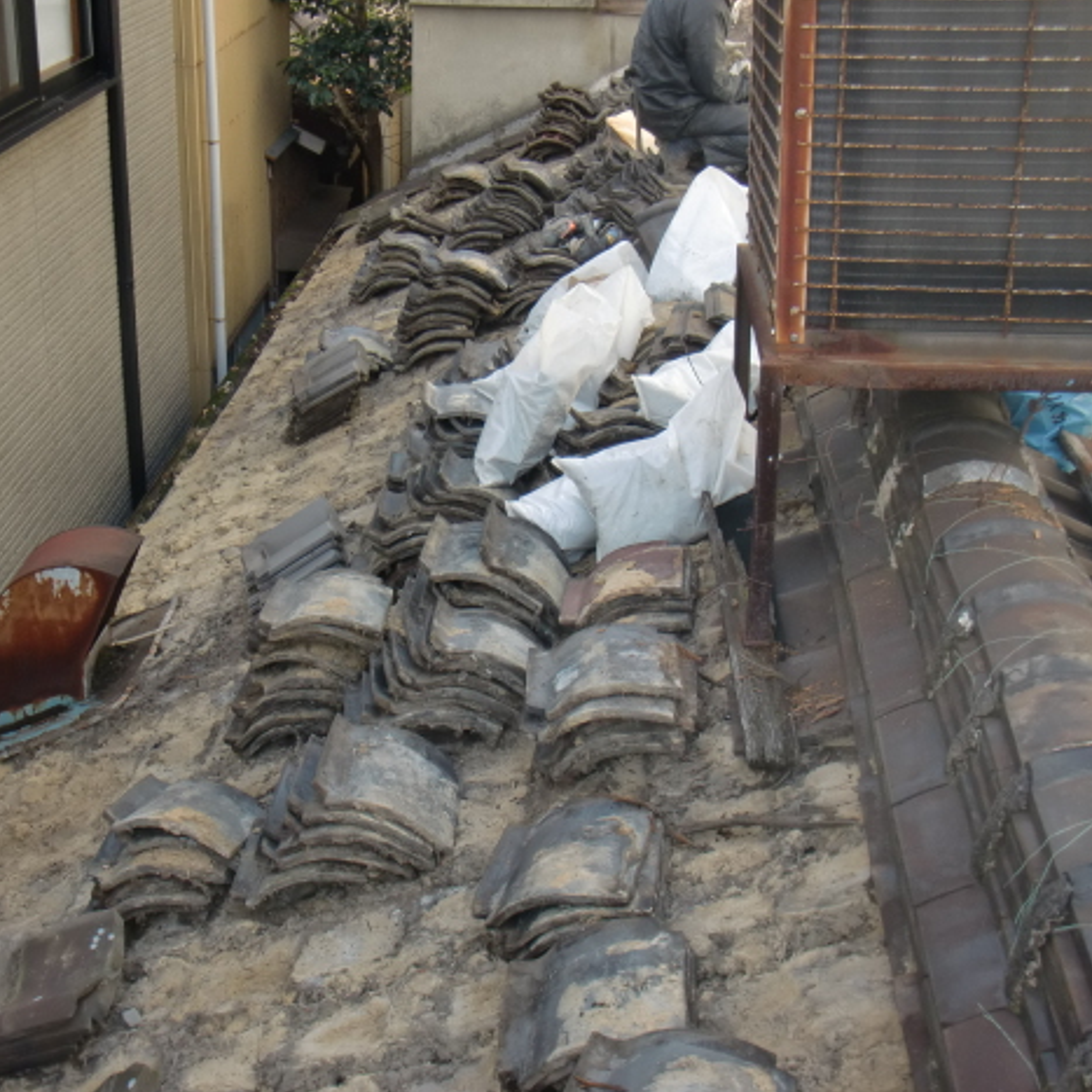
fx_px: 1642
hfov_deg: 36.6
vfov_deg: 36.8
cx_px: 426
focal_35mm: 46
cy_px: 547
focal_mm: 6.66
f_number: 3.9
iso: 64
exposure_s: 1/80
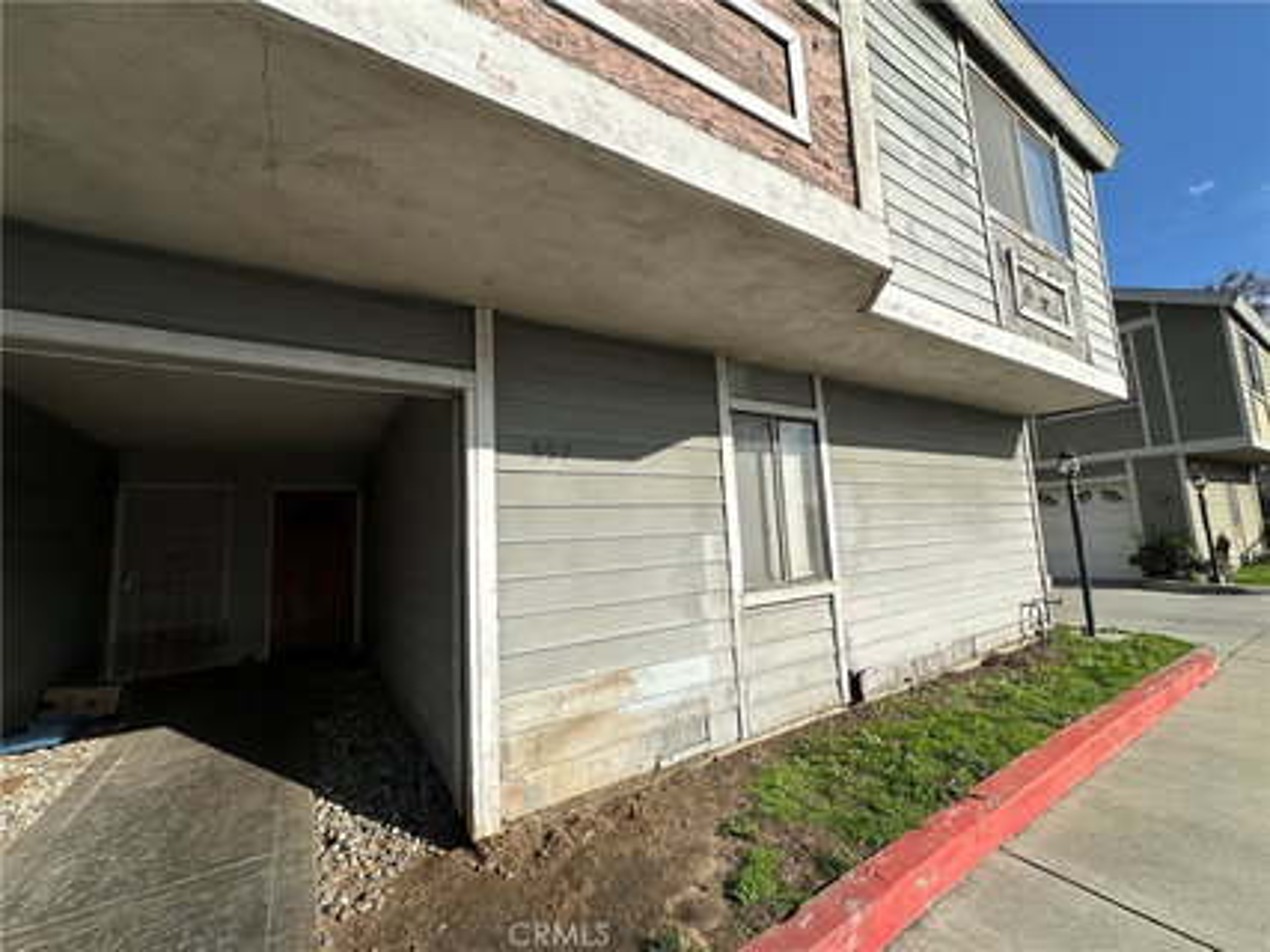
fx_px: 513
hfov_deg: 102.1
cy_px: 476
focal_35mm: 14
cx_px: 635
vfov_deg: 85.6
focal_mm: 2.22
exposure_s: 1/3300
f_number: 2.2
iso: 50
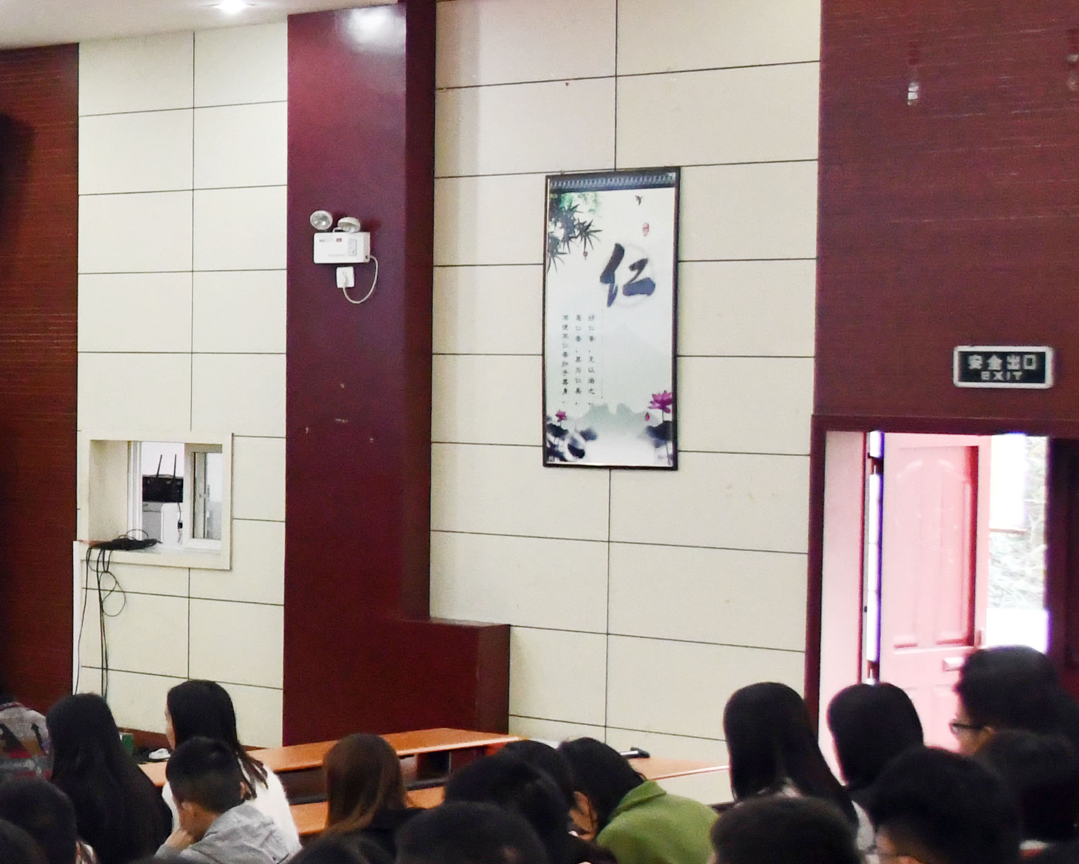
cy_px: 460
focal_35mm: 90
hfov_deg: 19.2
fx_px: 2874
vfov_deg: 17.1
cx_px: -422
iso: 3200
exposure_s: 1/100
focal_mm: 22
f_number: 3.8
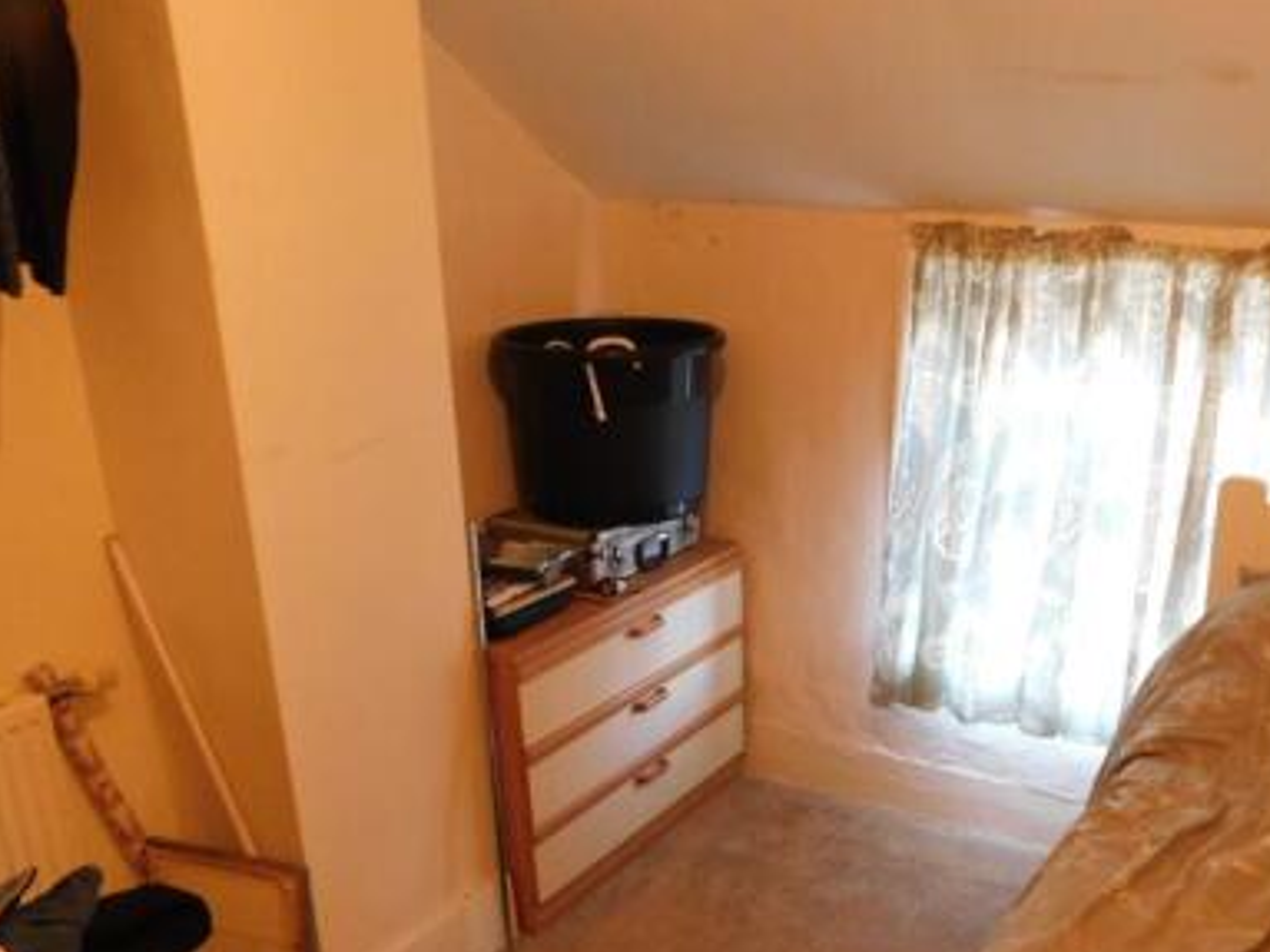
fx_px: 1284
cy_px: 685
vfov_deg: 39.8
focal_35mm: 35
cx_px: 794
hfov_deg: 52.1
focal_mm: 4
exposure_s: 1/20
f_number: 3
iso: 400
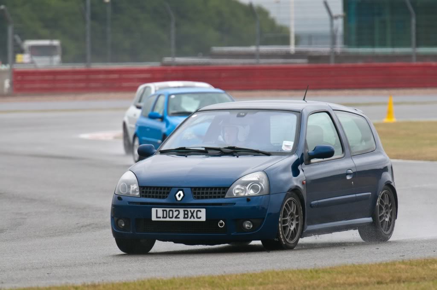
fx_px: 6183
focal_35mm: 510
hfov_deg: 4.0
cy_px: 145
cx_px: 218
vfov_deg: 2.7
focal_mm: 340
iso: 400
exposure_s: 1/1250
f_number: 5.6
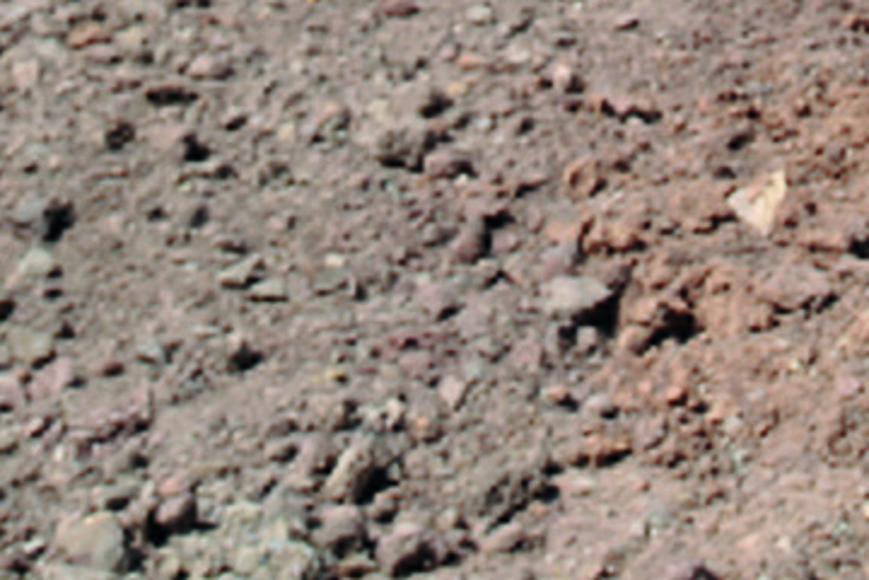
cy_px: -164
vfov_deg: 10.5
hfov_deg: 14.9
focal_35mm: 128
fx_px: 3090
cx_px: 1282
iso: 100
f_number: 7.1
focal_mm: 24
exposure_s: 1/400
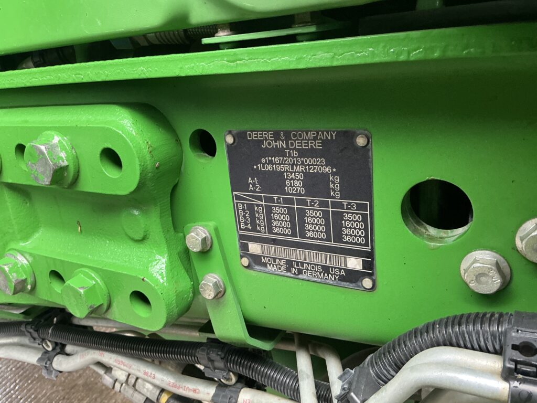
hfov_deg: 63.4
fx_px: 434
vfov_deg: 49.7
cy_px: 202
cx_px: 268
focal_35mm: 28
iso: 160
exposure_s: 1/60
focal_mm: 3
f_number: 1.8
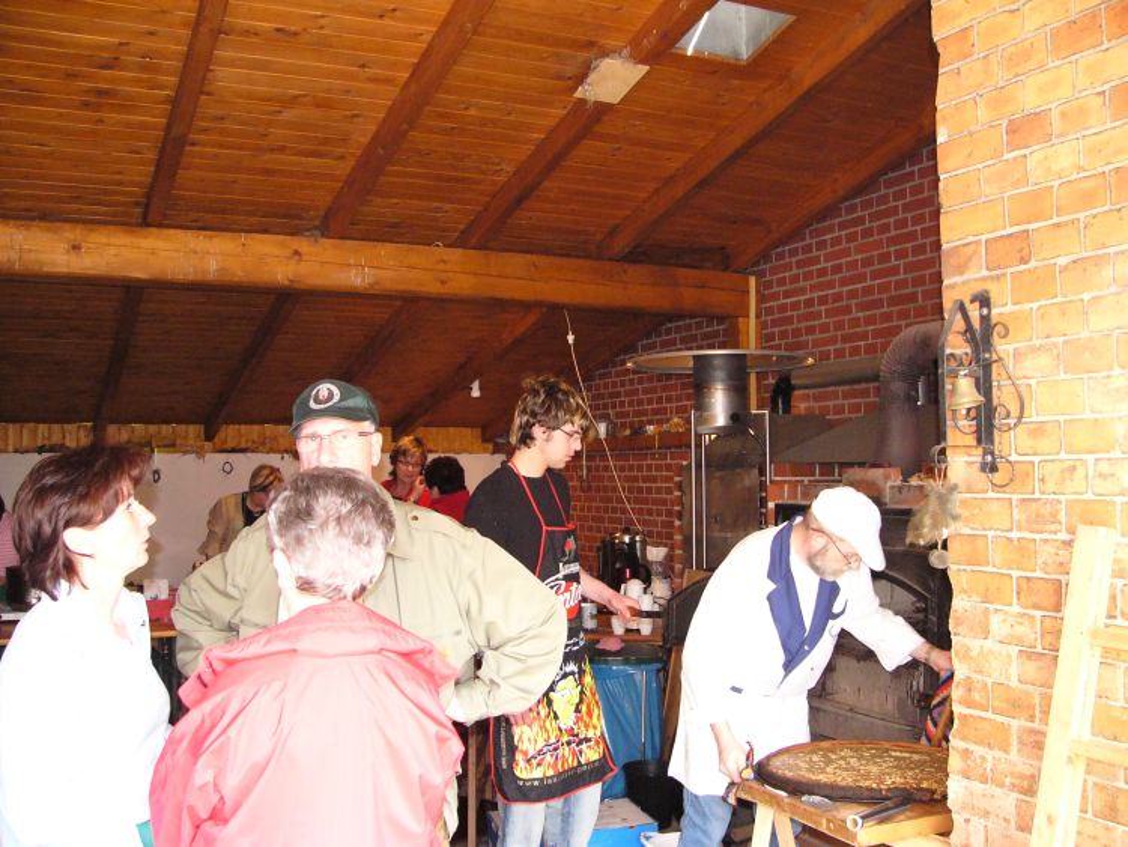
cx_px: 564
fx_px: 1173
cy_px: 424
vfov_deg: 39.7
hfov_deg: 51.3
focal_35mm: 36
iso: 300
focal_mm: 6
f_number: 2.8
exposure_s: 1/60
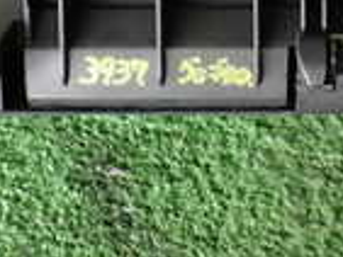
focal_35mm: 136
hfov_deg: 14.2
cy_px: -218
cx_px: 372
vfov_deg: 10.2
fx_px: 1349
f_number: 2.4
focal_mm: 5.79
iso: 125
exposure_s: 1/60
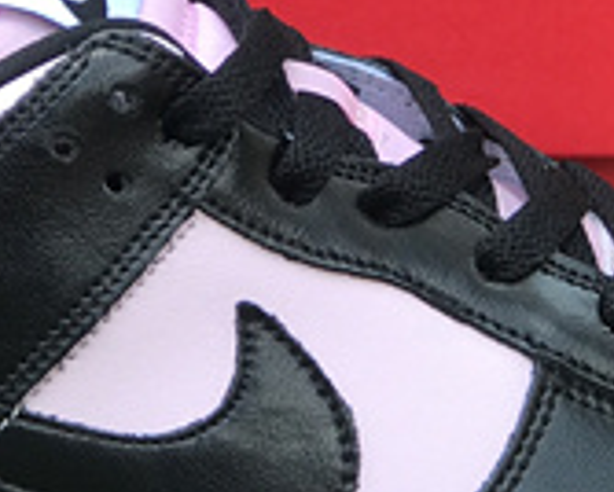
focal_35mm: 246
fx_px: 4476
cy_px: -17
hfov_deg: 7.8
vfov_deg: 6.3
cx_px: 272
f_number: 2.8
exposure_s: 1/100
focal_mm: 6.6
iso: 20
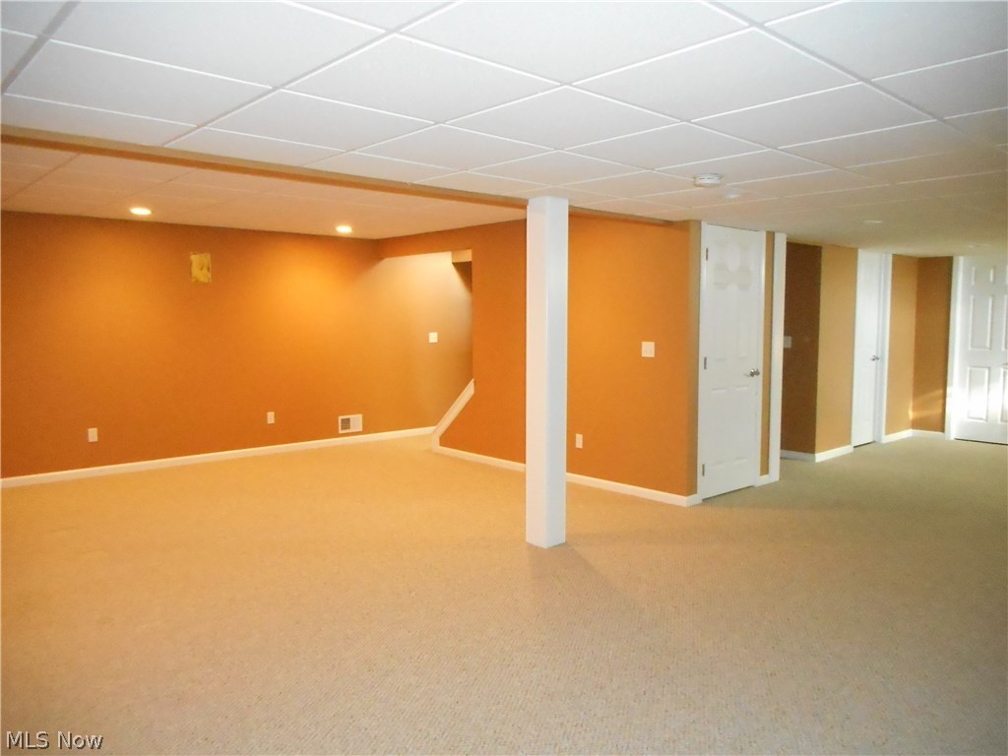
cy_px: 378
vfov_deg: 54.9
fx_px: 728
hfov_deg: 69.4
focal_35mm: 25
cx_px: 504
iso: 1400
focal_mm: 4.5
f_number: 3.7
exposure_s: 1/25
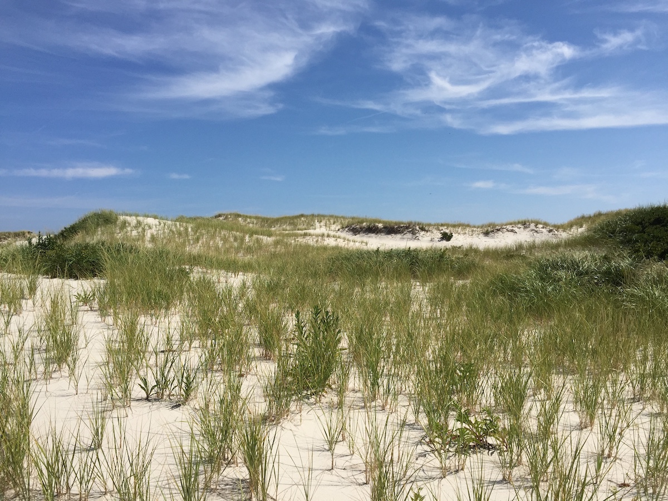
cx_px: 334
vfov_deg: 48.2
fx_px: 560
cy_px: 250
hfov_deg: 61.7
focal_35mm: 29
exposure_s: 1/3968
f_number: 2.2
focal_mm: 4.15
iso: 32
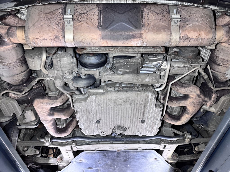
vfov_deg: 56.8
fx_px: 159
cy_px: 86
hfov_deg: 71.6
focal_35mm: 24
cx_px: 115
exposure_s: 1/75
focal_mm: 6.76
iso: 200
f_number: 1.78
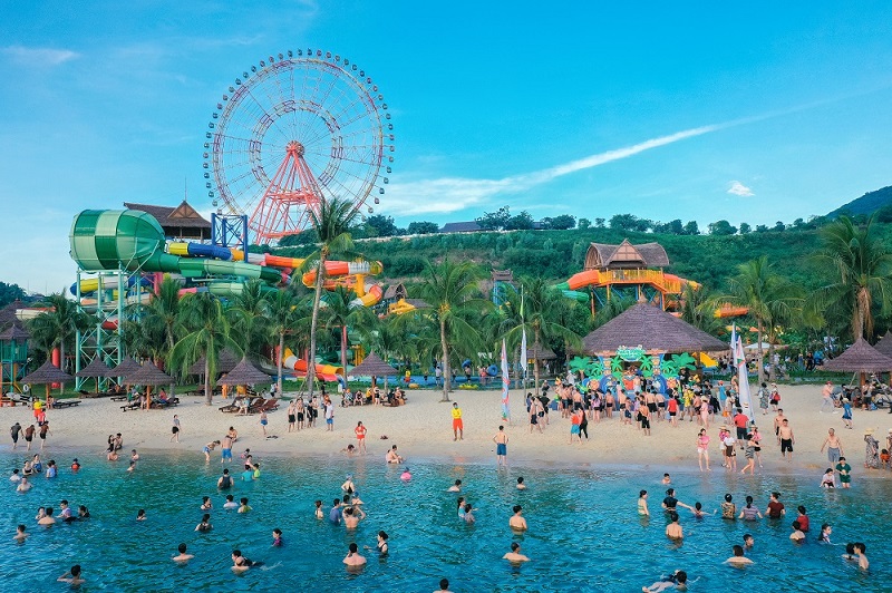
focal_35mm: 28
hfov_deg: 65.5
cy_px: 296
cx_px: 446
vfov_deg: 46.3
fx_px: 693
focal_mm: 10.26
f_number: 5.6
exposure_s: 1/200
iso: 100
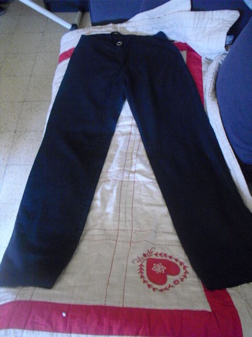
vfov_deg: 51.4
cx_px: 126
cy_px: 168
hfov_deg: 39.7
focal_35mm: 36
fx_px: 349
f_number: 3.1
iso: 800
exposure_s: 1/15
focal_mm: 6.3
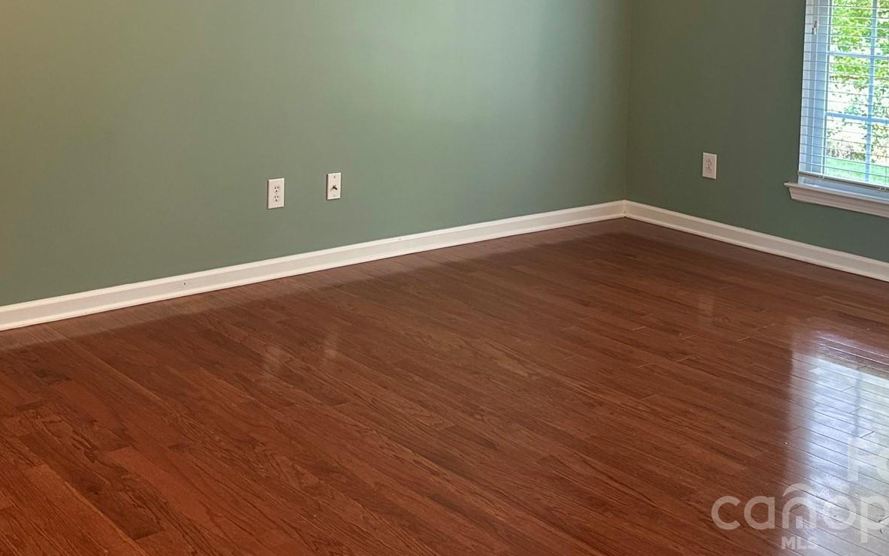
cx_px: 367
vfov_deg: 27.6
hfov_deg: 45.1
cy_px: 2
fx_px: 1066
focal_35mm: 44
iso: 160
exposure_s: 1/60
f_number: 1.78
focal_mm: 6.86
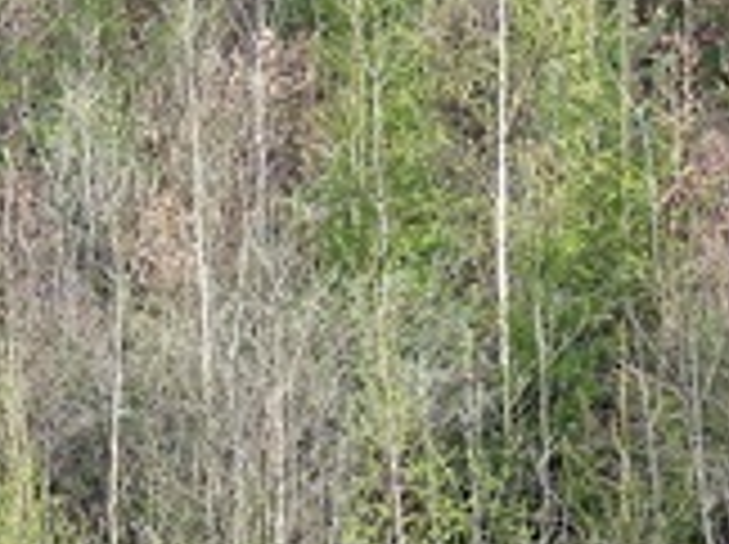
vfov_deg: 2.4
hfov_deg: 3.2
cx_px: -198
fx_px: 13017
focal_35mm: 619
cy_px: 508
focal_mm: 22.3
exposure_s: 1/60
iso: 140
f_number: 4
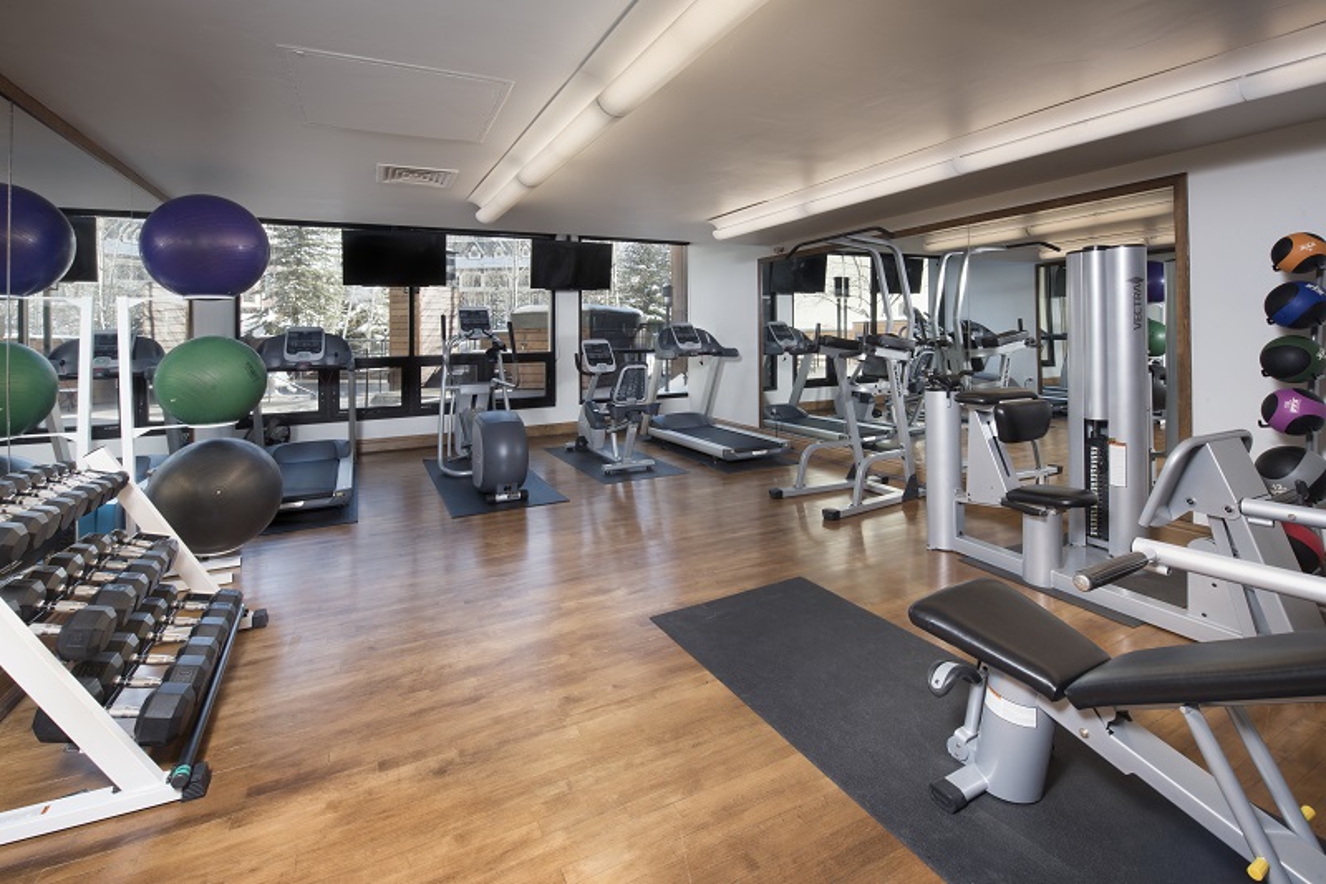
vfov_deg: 81.2
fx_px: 516
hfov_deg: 104.3
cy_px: 442
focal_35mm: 14
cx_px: 663
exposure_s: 2
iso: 200
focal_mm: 14
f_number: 18
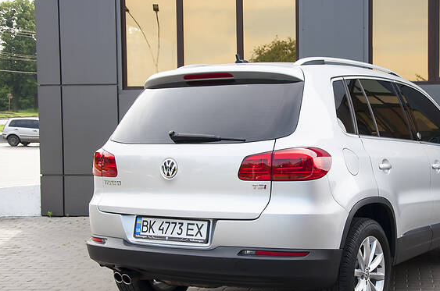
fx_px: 781
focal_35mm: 64
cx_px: 302
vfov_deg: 21.1
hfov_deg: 31.2
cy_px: 176
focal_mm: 30
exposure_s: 1/320
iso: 100
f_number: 5.6
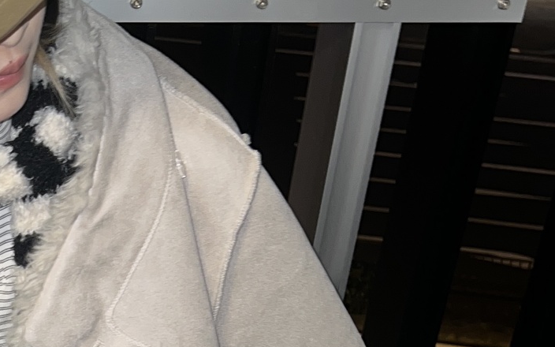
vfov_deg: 13.2
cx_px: 1
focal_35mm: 94
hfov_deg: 21.3
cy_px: 505
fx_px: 1422
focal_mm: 5.7
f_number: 1.5
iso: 32
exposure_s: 1/5
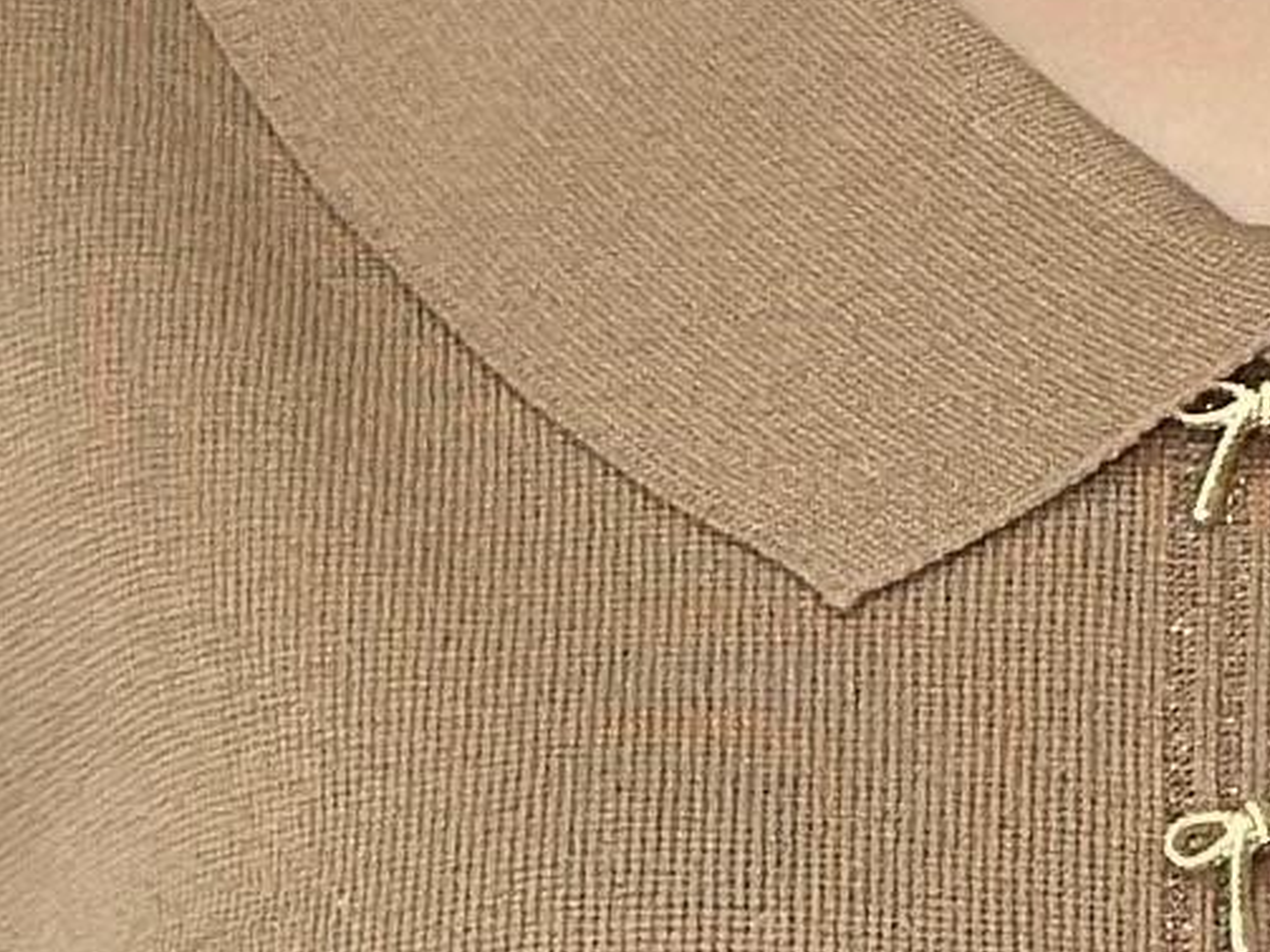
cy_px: 851
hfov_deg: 5.1
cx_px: 1187
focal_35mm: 385
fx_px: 14122
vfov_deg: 3.9
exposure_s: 1/100
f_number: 1.78
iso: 100
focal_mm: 6.86
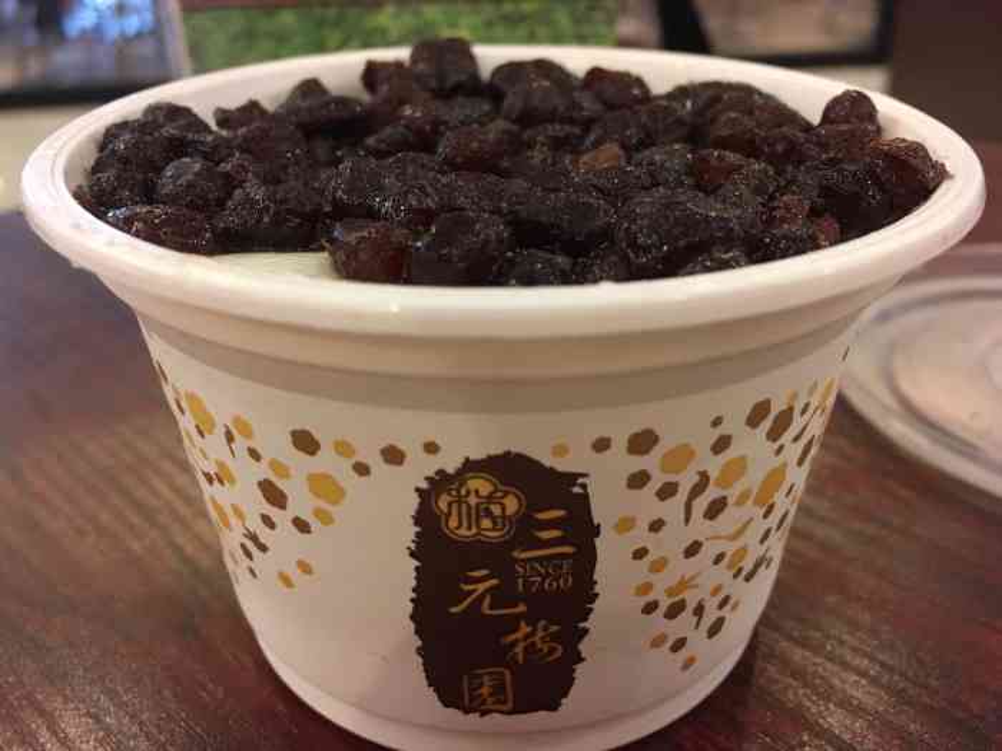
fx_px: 839
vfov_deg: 48.2
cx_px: 501
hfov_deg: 61.7
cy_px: 376
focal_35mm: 29
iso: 200
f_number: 2.2
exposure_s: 1/25
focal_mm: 4.15
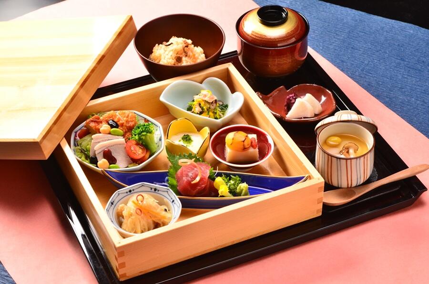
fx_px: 1070
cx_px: 214
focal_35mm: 90
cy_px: 142
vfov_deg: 15.1
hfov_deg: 22.7
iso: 500
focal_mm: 60
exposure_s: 1/90
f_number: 9.5
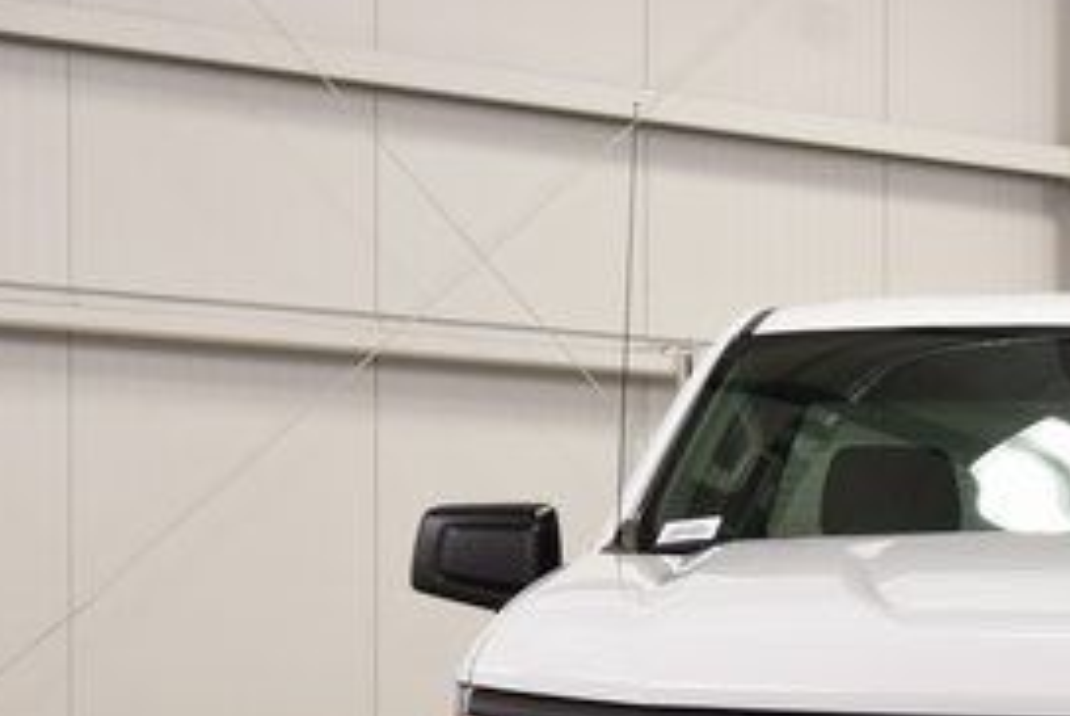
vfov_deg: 10.7
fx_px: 3779
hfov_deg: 15.8
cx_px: 1105
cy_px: 765
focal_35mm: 127
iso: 500
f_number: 7.1
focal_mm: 36
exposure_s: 1/30
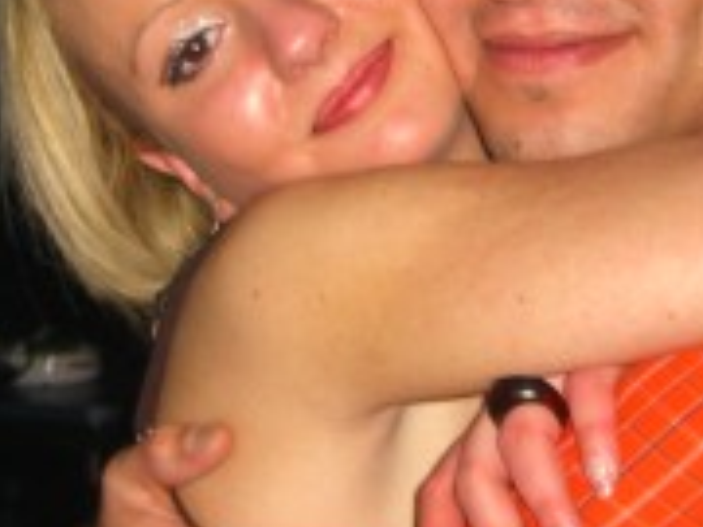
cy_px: 199
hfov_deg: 15.5
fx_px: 2579
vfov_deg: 11.7
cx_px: 527
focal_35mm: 127
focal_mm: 7.9
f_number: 2.8
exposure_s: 1/60
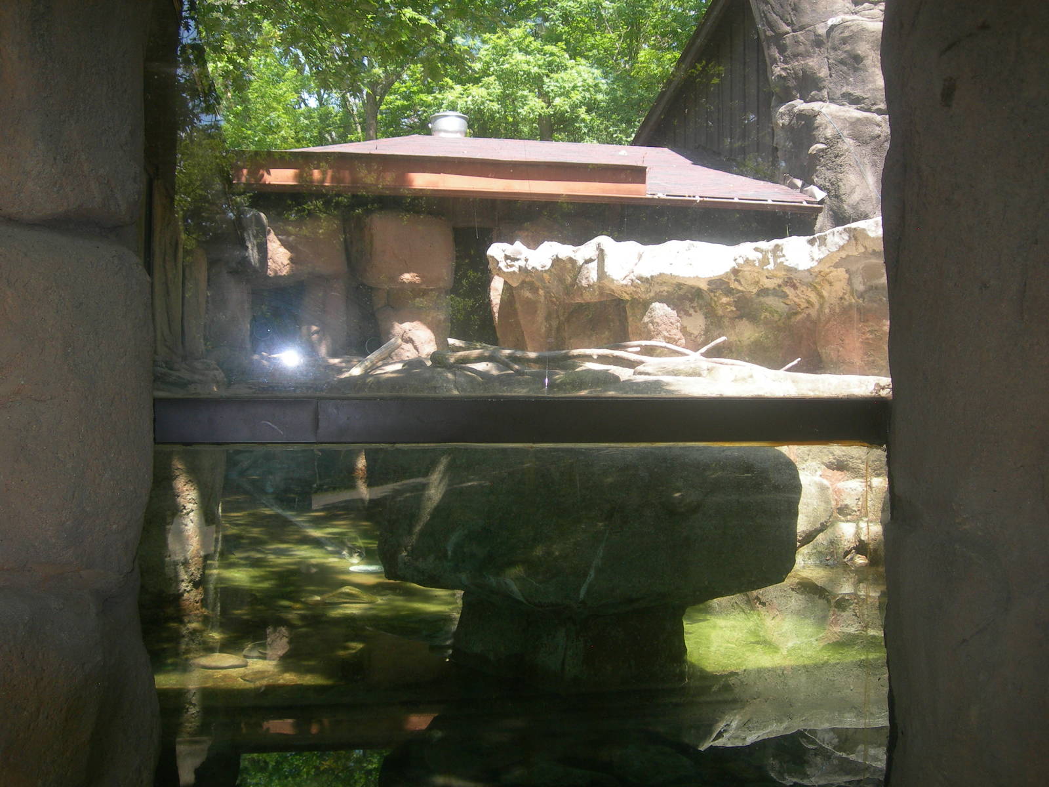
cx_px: 524
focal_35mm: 38
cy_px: 394
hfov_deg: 49.0
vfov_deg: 37.7
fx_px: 1152
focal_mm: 7.8
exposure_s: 1/170
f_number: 2.8
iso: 50
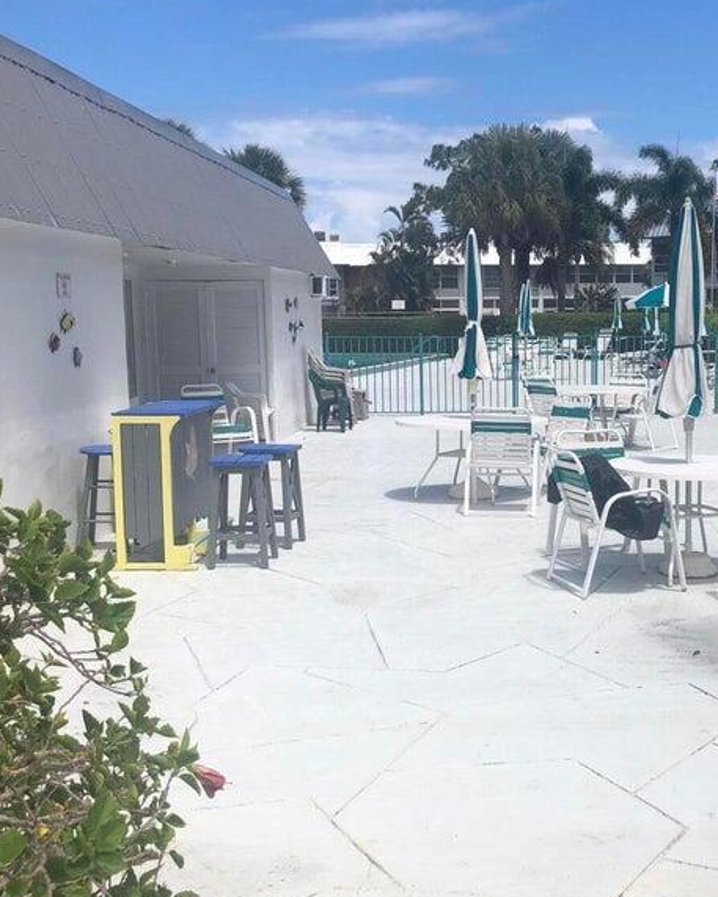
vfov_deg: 38.0
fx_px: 1301
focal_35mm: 49
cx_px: 558
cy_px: 481
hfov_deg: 30.2
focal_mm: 3.99
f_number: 1.8
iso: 20
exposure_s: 1/3205
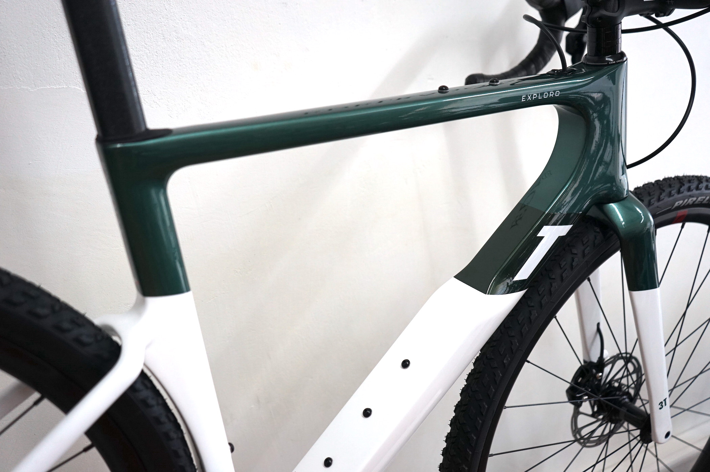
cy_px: 236
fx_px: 670
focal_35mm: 34
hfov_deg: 55.8
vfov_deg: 38.8
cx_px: 355
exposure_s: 1/160
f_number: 4
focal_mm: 34
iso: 1000
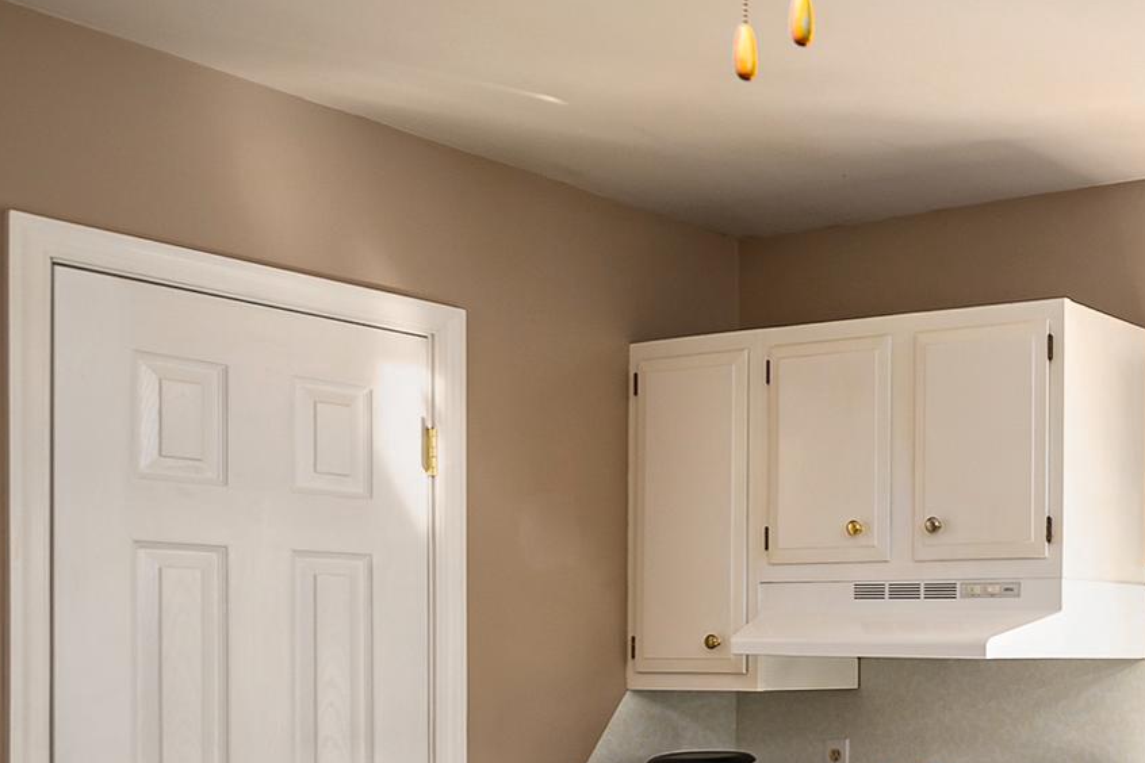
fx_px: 1463
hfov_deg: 34.4
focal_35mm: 46
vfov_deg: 28.2
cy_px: 681
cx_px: 1370
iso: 320
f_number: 9
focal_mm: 19
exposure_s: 1/200
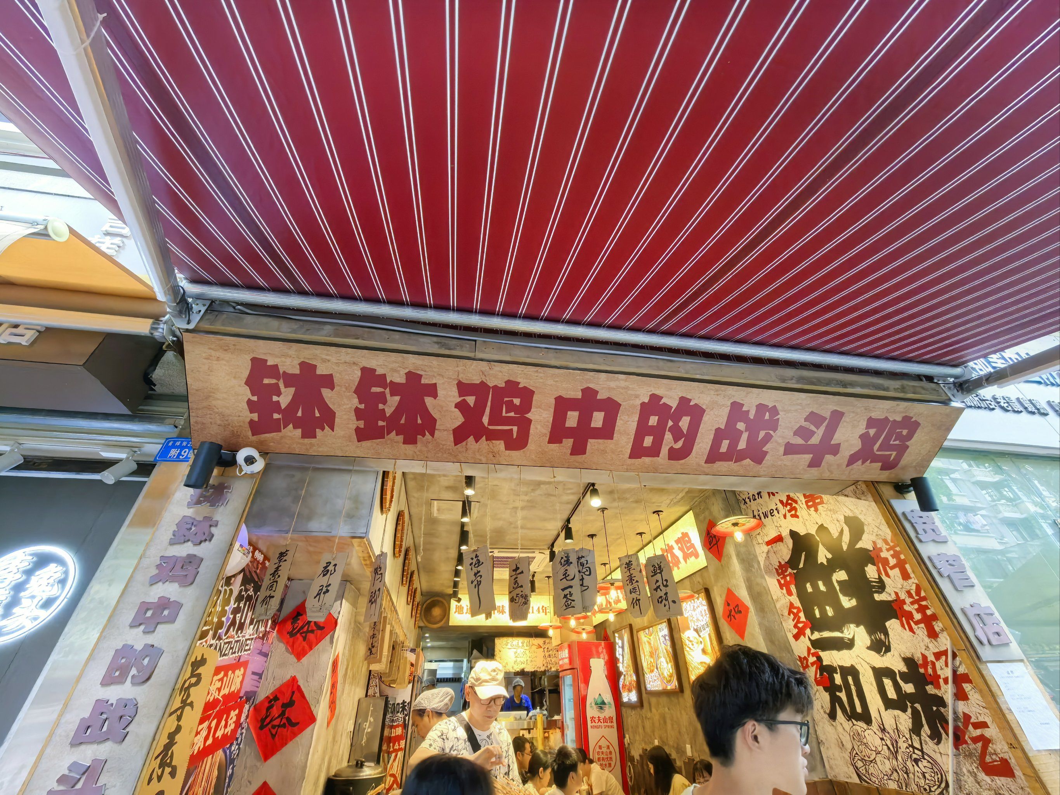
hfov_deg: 106.2
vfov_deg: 89.9
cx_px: 530
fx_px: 398
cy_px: 398
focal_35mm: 13
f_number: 2.2
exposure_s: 1/100
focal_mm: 1.95
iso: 200
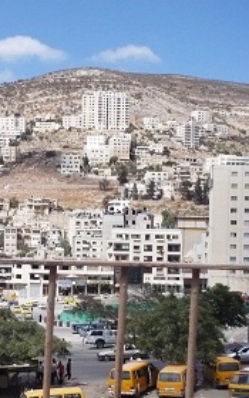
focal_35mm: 61
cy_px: 238
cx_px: -7
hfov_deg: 20.5
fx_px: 662
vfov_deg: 33.4
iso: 400
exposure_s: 1/1300
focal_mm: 5.8
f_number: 8
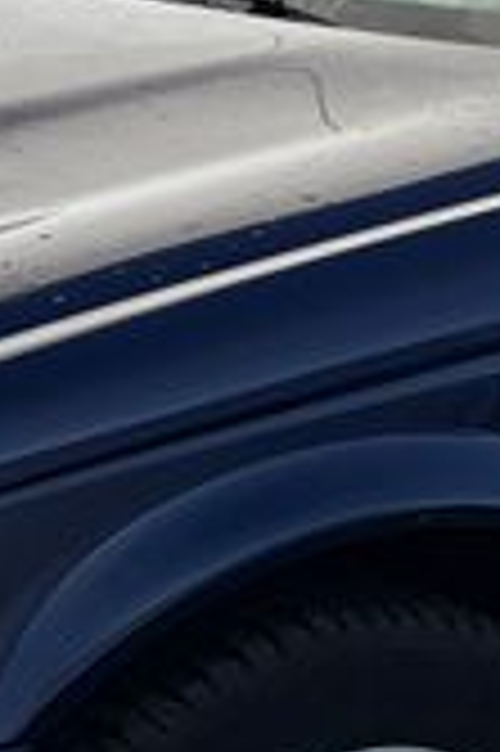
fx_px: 3465
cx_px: 563
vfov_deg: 12.4
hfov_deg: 8.2
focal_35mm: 166
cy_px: 414
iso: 50
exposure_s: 1/5814
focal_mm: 5.96
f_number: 1.6
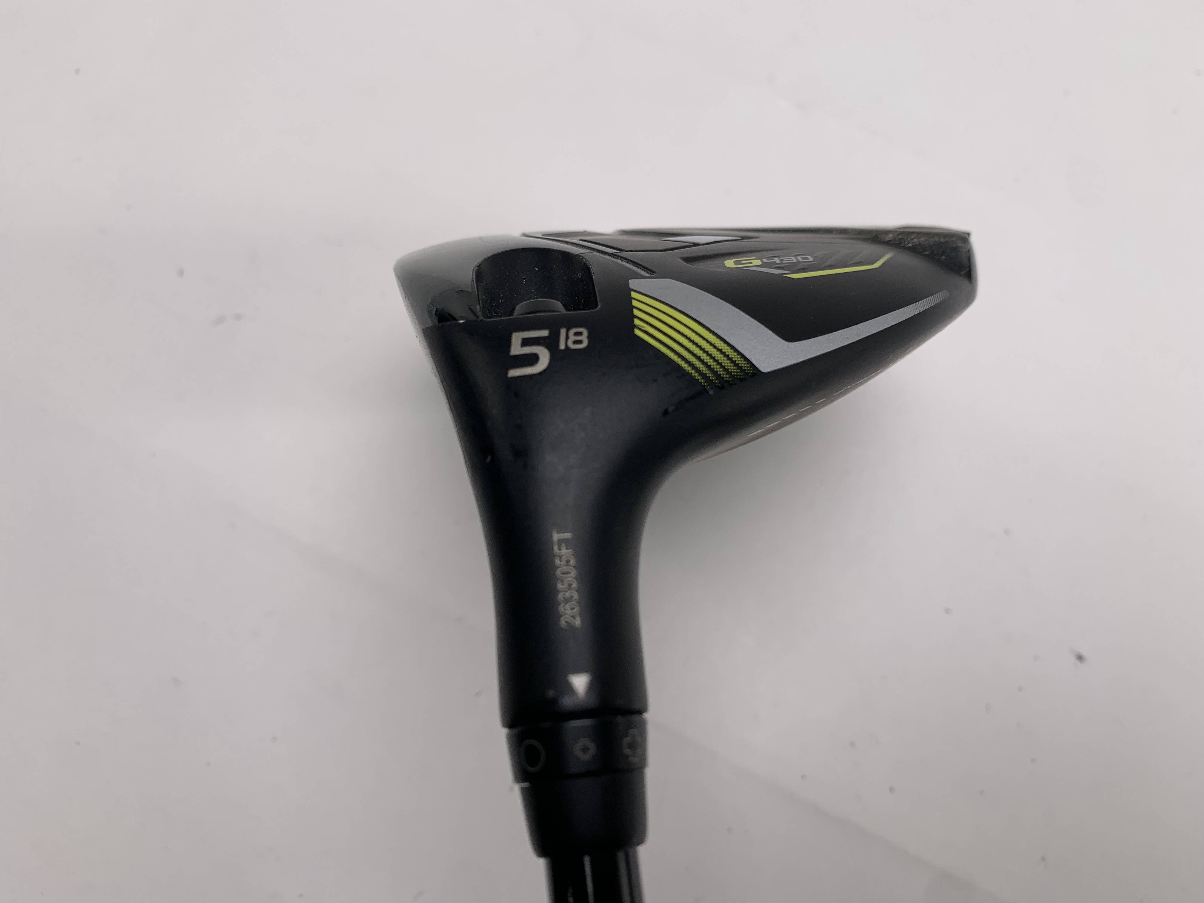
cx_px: 602
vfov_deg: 53.1
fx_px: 904
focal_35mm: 26
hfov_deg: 67.3
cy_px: 452
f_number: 1.8
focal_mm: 4.25
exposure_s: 1/334
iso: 25
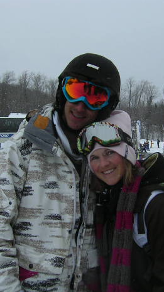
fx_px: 418
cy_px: 144
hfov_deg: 22.1
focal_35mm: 54
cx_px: 101
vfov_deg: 38.5
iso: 50
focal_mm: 5.6
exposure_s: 1/602
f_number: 4.8
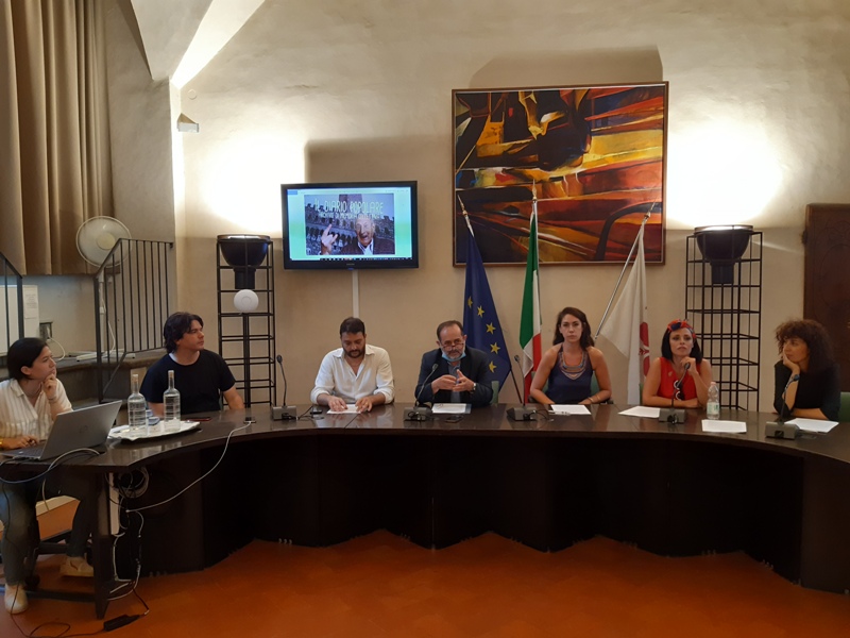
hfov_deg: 67.3
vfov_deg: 53.1
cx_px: 425
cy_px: 319
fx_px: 638
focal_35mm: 26
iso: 160
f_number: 1.7
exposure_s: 1/50
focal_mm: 3.92
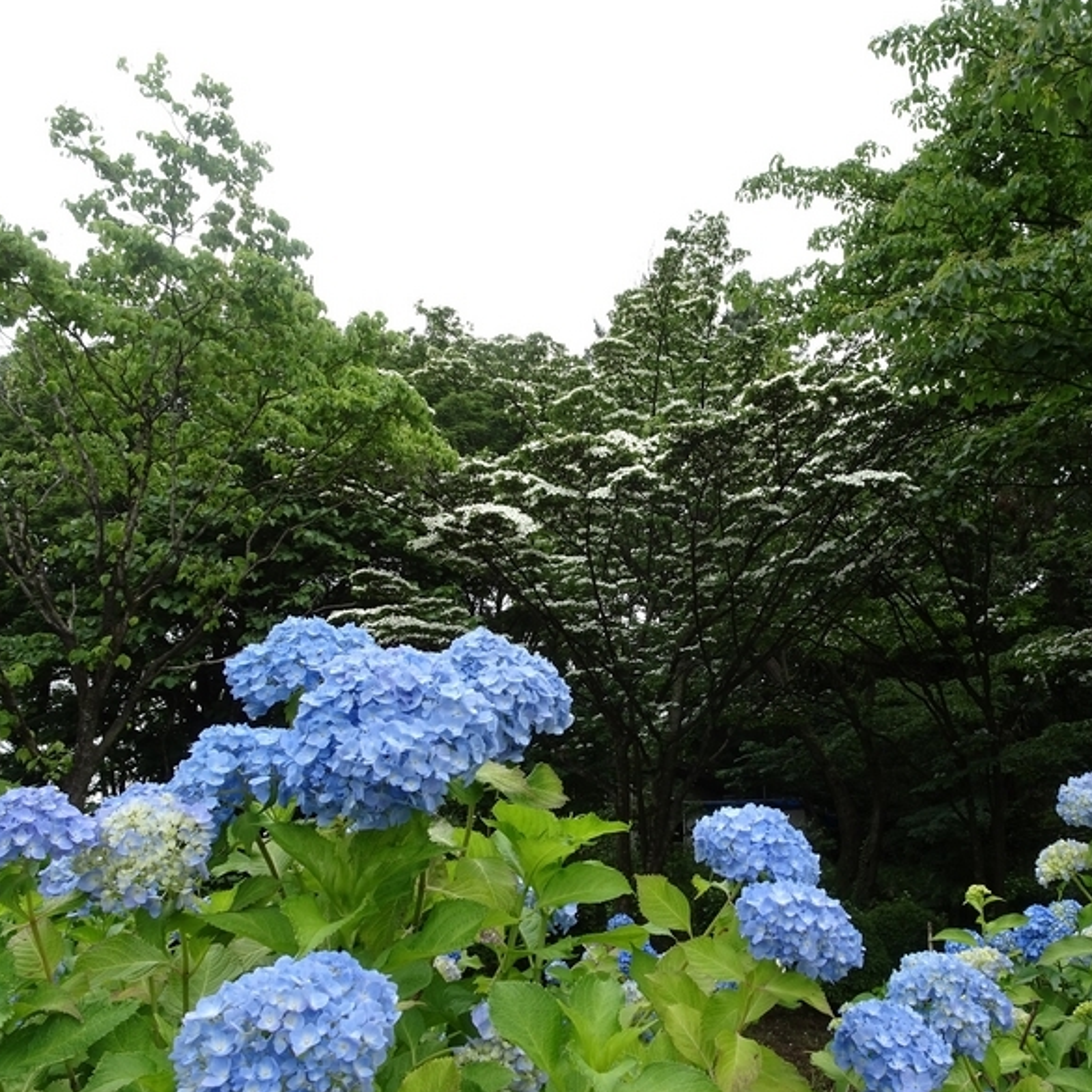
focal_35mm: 29
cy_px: 547
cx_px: 637
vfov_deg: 55.6
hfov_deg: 55.3
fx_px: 1035
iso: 80
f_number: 3.5
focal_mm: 4.1
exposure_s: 1/500
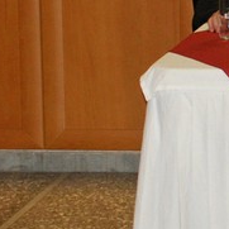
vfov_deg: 10.3
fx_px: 1257
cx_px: 531
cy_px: 6
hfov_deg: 9.4
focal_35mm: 168
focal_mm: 28
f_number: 5
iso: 800
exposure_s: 1/60
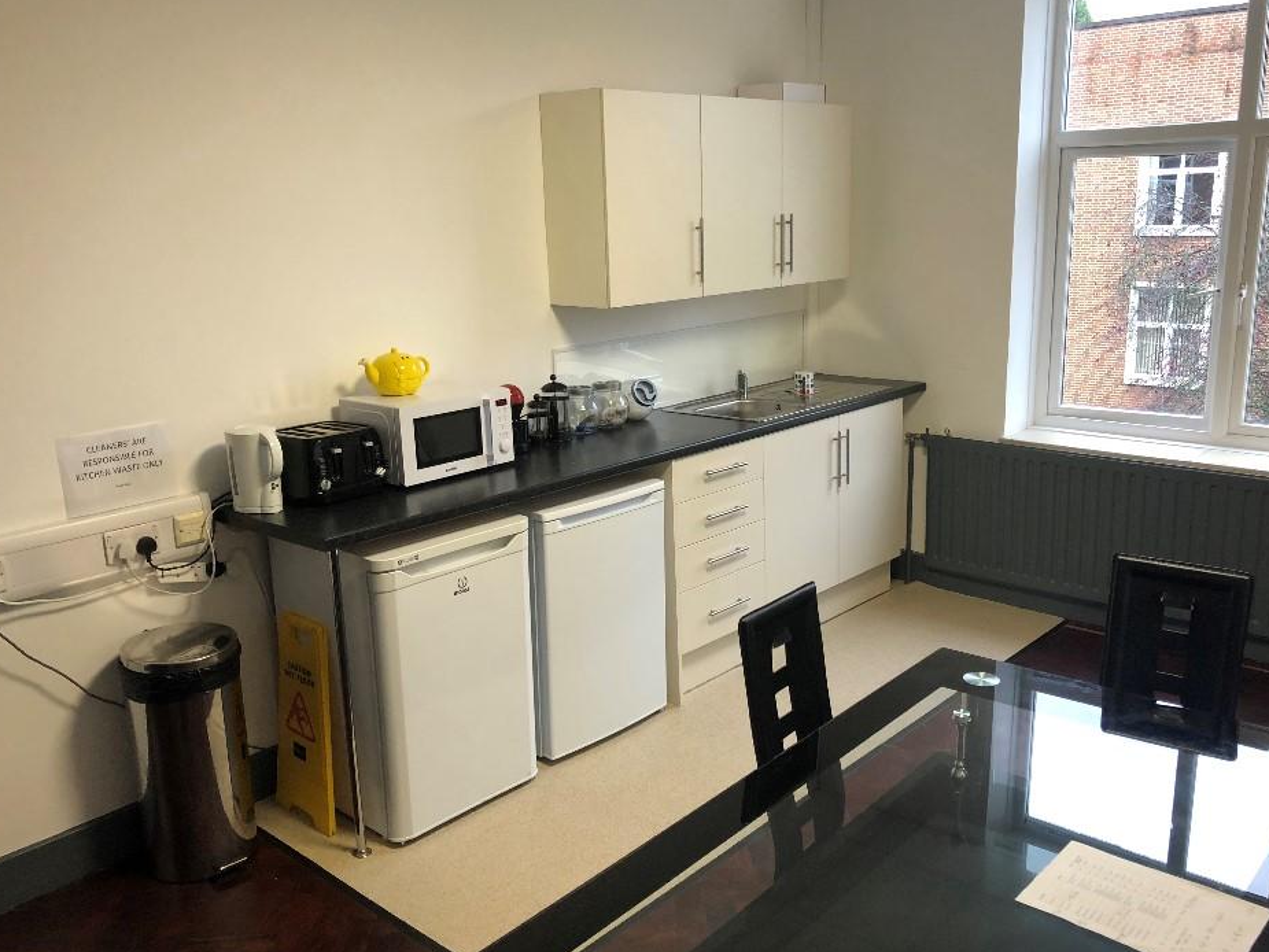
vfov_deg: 45.4
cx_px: 685
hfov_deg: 58.3
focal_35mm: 31
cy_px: 495
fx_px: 1137
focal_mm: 3.99
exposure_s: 1/25
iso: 40
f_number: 1.8
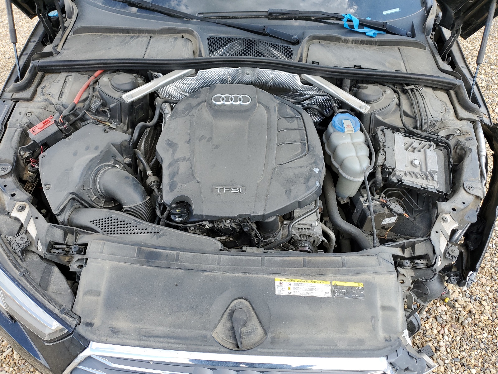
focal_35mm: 26
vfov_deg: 53.1
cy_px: 187
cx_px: 249
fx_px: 374
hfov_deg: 67.3
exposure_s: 1/476
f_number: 1.5
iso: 50
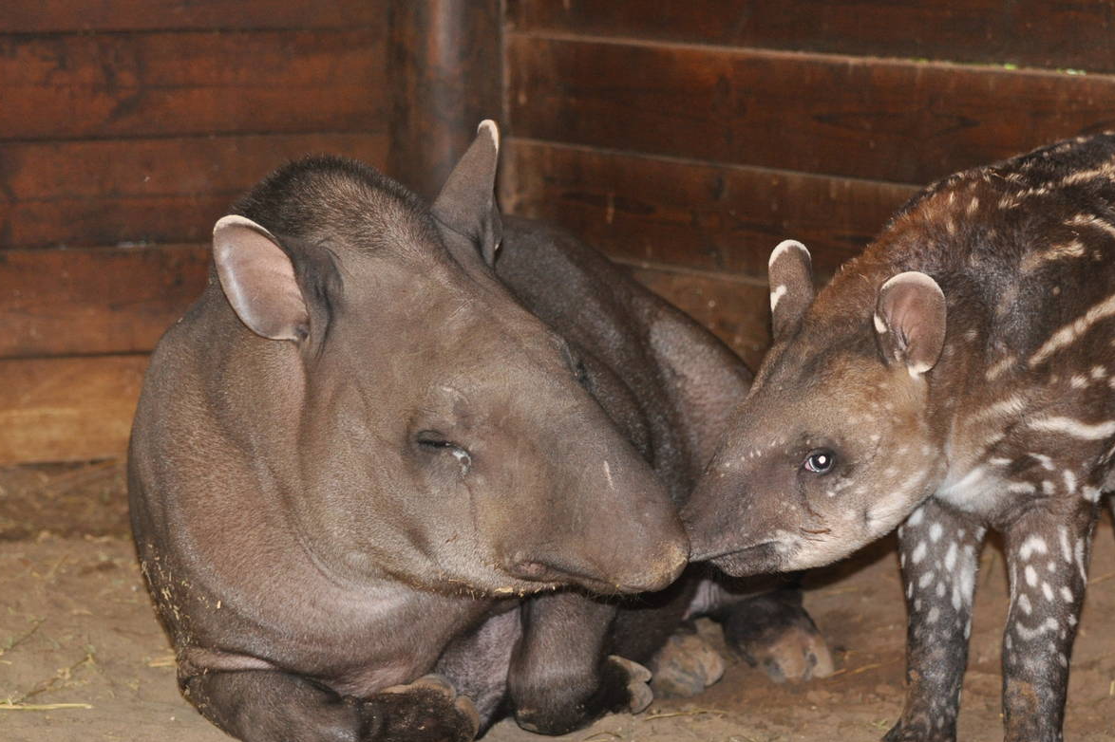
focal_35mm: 143
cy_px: 444
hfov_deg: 14.3
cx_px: 676
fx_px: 4428
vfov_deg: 9.6
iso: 800
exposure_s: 1/60
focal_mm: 70
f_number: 4.5
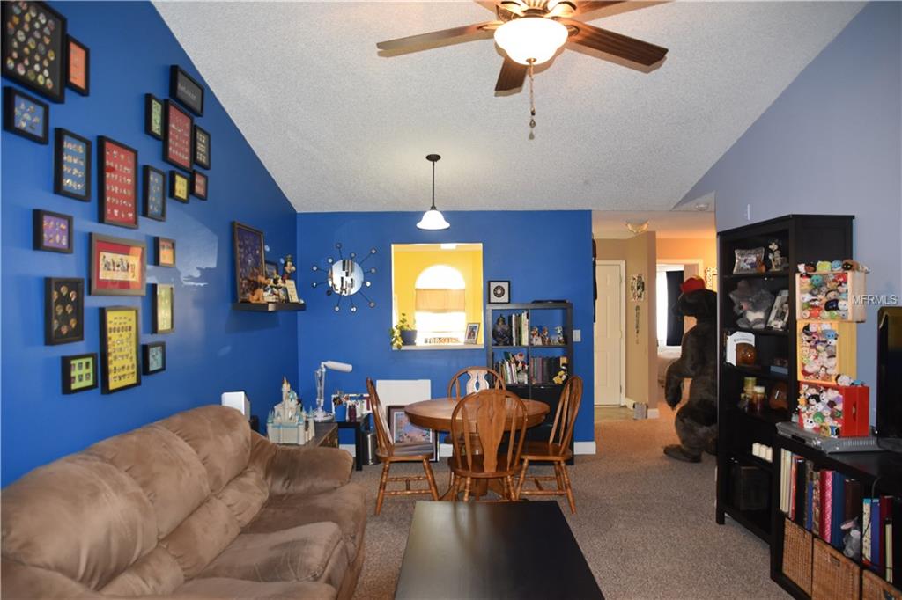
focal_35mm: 24
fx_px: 601
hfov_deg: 73.8
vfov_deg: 53.1
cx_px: 451
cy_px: 300
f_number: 3.5
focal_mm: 16
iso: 1000
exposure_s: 1/60
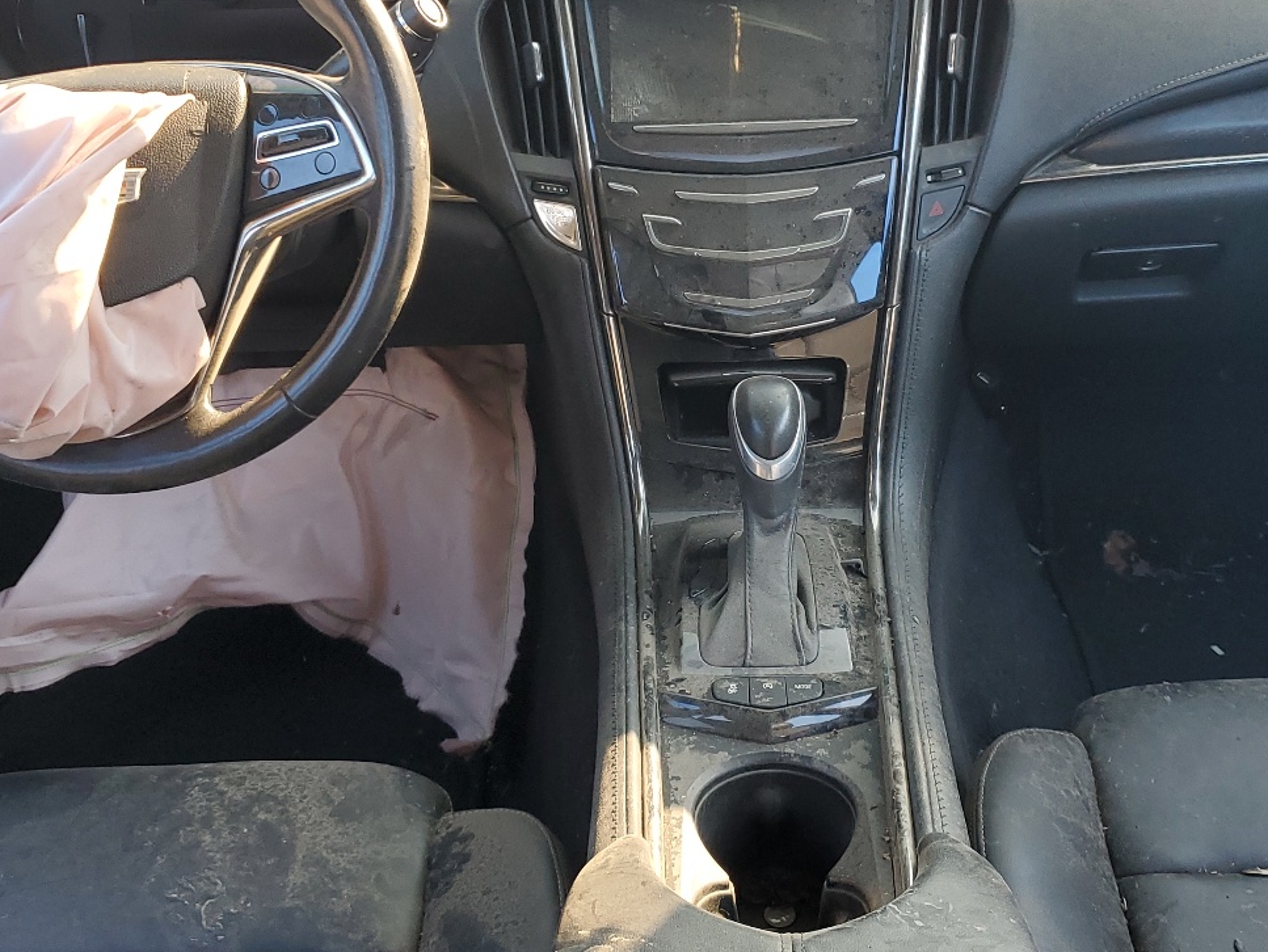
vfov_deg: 33.6
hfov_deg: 43.8
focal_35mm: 43
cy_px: 416
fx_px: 1576
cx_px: 687
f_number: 1.5
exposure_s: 1/120
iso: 55
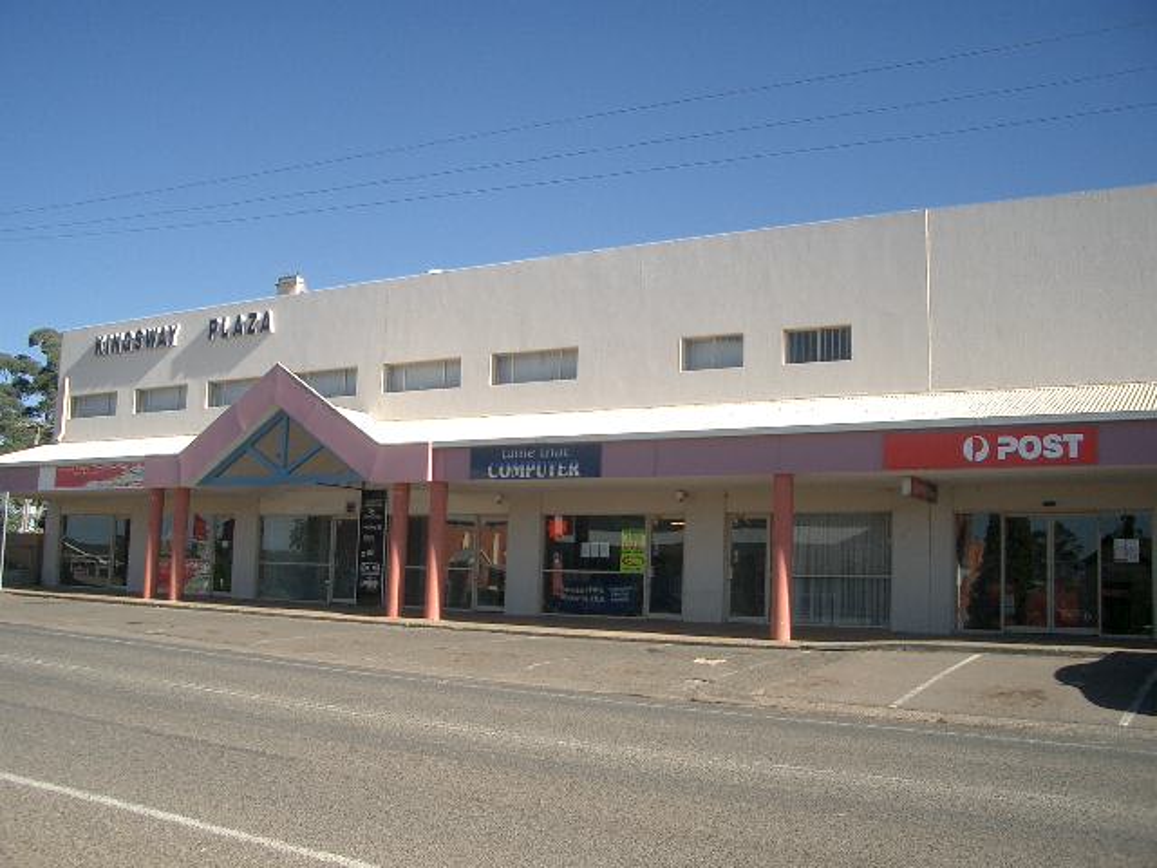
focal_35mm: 35
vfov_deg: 40.7
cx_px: 578
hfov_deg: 52.6
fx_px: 1170
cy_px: 434
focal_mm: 5.8
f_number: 4.3
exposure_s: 1/320
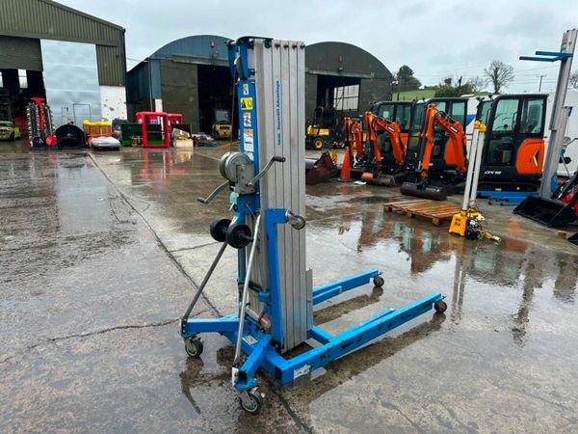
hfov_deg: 71.6
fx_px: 401
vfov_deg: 56.8
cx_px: 289
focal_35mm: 24
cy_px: 217
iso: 80
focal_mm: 6.86
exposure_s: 1/1107
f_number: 1.78
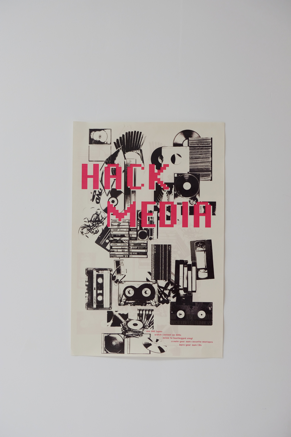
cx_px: 146
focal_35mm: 38
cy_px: 218
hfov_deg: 35.1
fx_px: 461
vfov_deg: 50.7
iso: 1000
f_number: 3.2
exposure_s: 1/180
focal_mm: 25.4
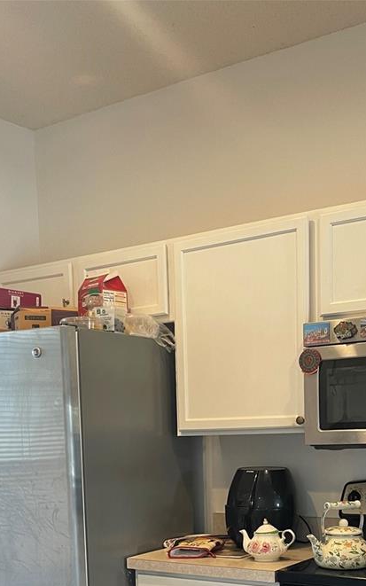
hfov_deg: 25.8
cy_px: 531
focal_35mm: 50
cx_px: 168
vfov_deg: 37.6
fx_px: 798
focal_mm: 4.2
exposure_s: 1/60
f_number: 1.6
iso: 100
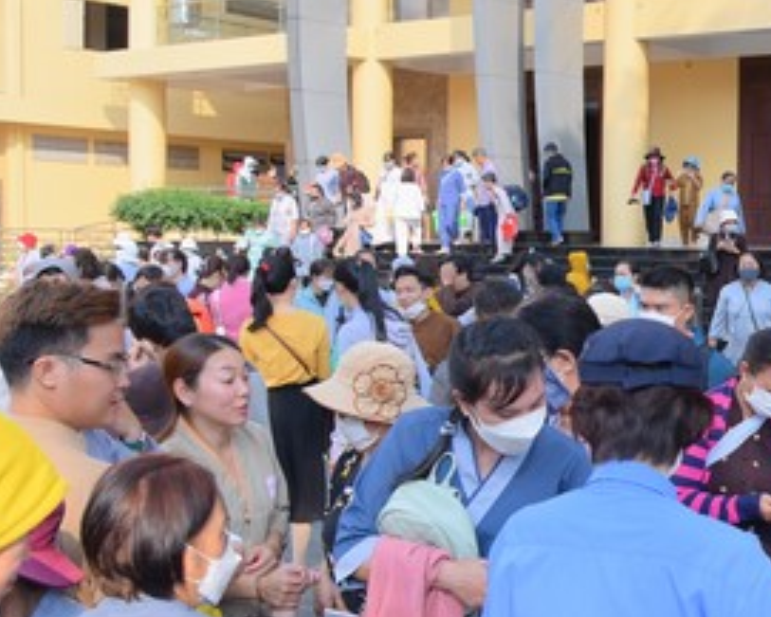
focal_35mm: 54
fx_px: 1233
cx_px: 873
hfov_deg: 30.6
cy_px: 294
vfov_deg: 28.1
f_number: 6.3
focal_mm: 24
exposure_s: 1/200
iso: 100
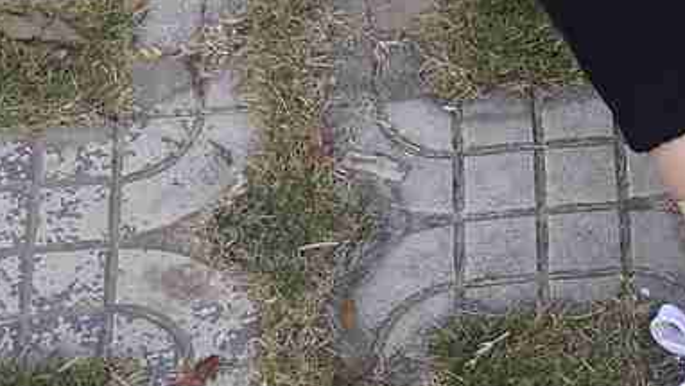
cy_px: -222
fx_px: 3397
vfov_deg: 6.4
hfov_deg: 11.3
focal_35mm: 187
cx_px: 782
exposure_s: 1/320
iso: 100
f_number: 5.6
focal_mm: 35
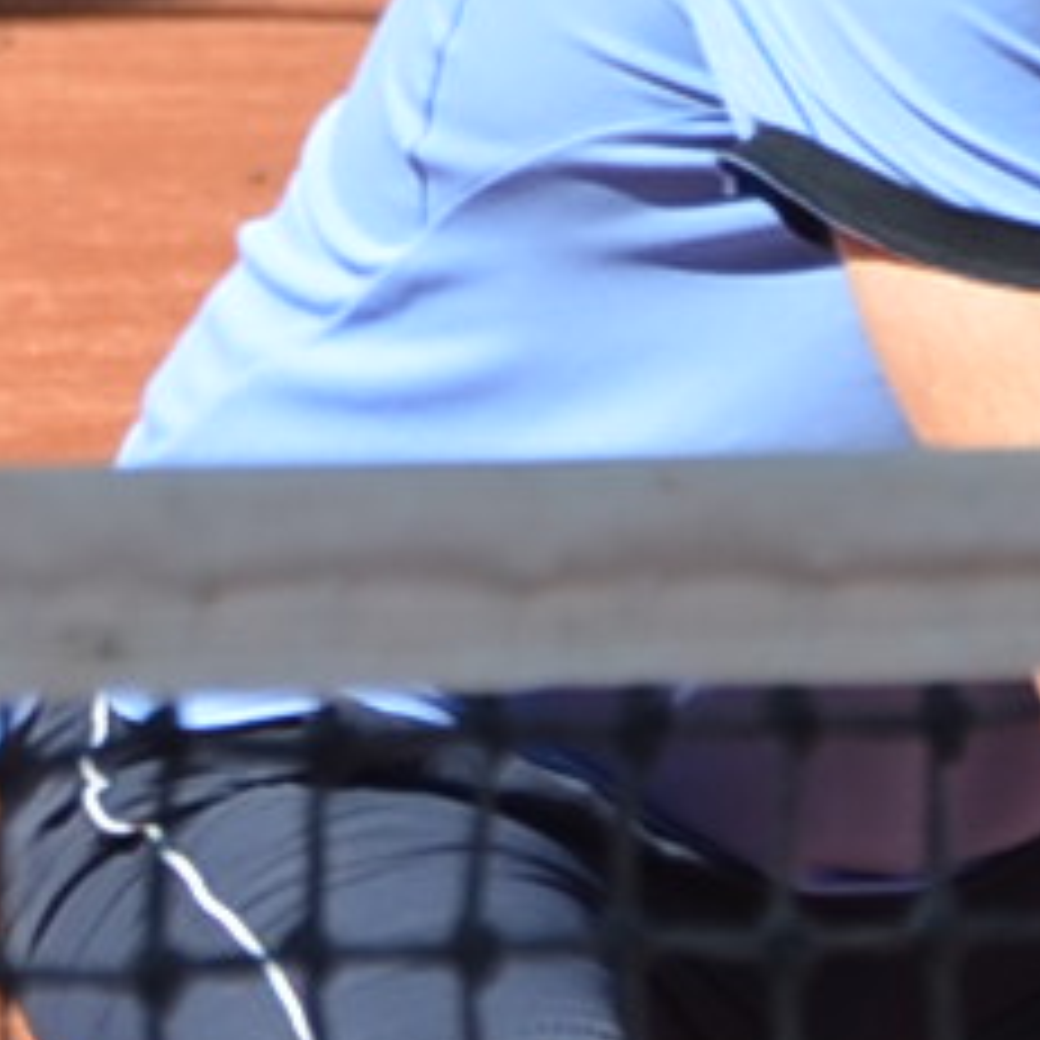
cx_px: -473
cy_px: -873
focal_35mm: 1086
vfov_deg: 1.6
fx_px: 36914
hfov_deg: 1.6
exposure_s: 1/250
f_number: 6.3
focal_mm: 80
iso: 100
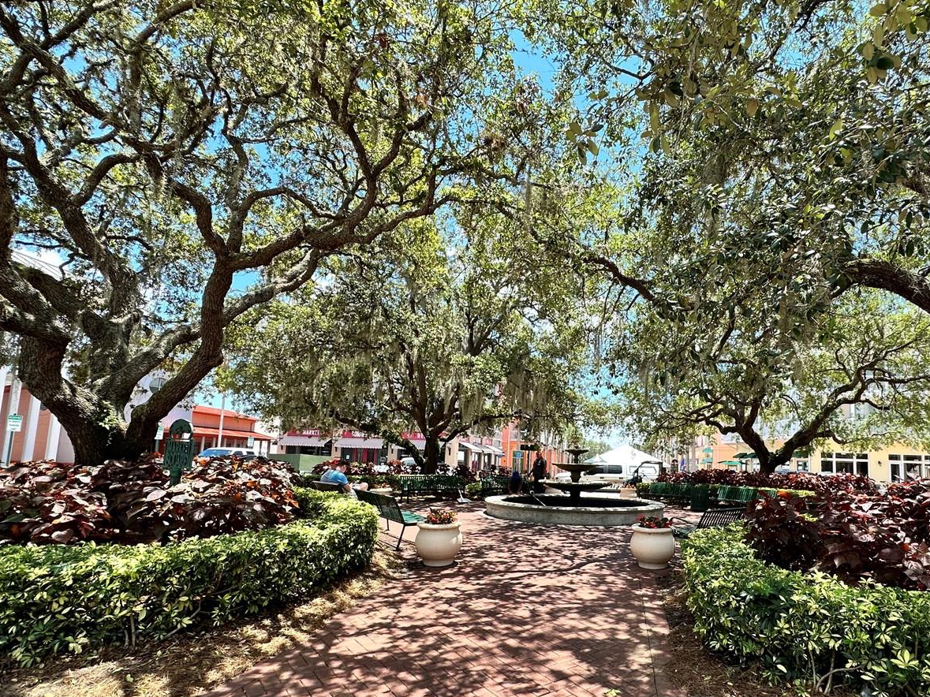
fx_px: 510
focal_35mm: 19
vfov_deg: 68.2
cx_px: 571
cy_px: 408
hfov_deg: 83.3
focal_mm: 2.22
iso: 40
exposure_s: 1/523
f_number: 2.2
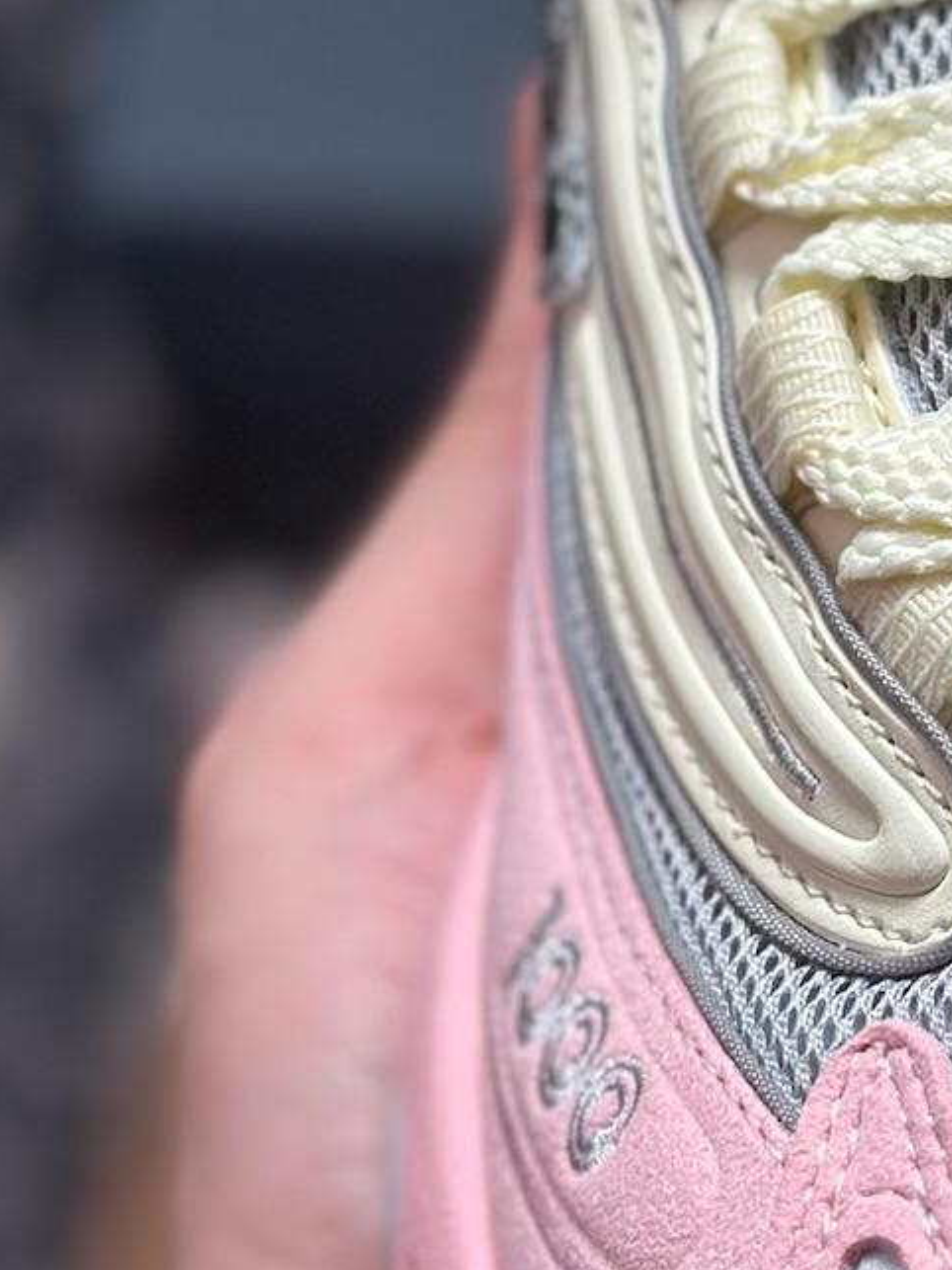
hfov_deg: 9.5
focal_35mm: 153
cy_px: 425
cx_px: 1191
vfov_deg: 12.9
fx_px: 5612
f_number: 1.78
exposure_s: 1/1639
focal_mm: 6.86
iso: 80
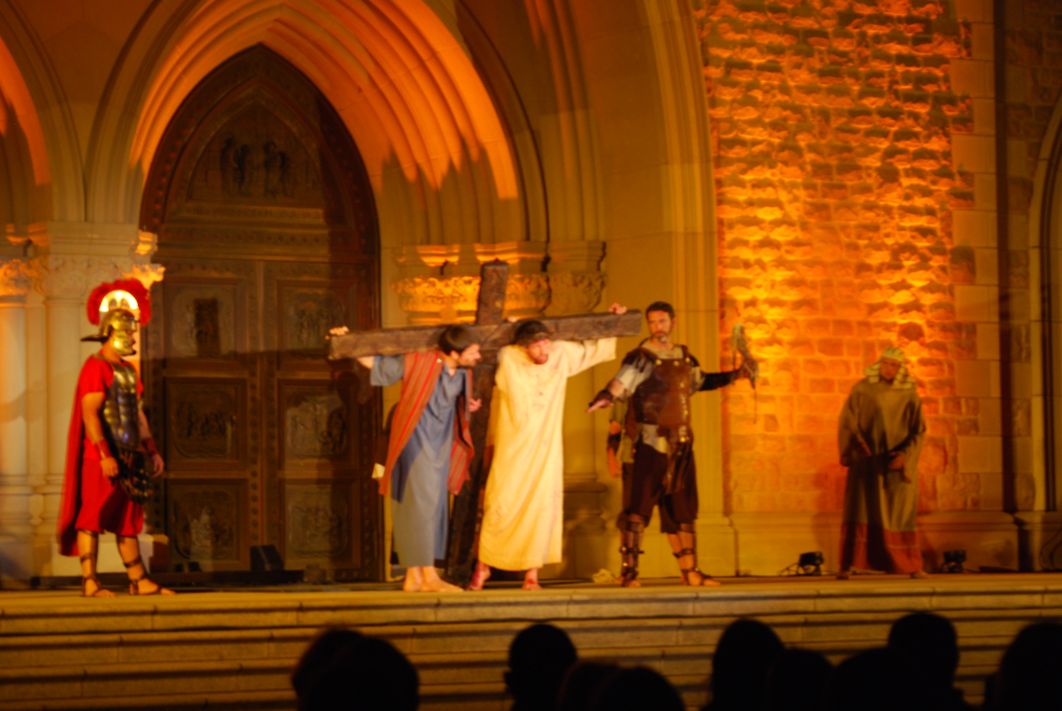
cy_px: 356
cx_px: 531
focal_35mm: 138
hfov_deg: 14.8
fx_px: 4076
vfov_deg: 10.0
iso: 400
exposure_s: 1/8
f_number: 5.6
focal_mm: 92
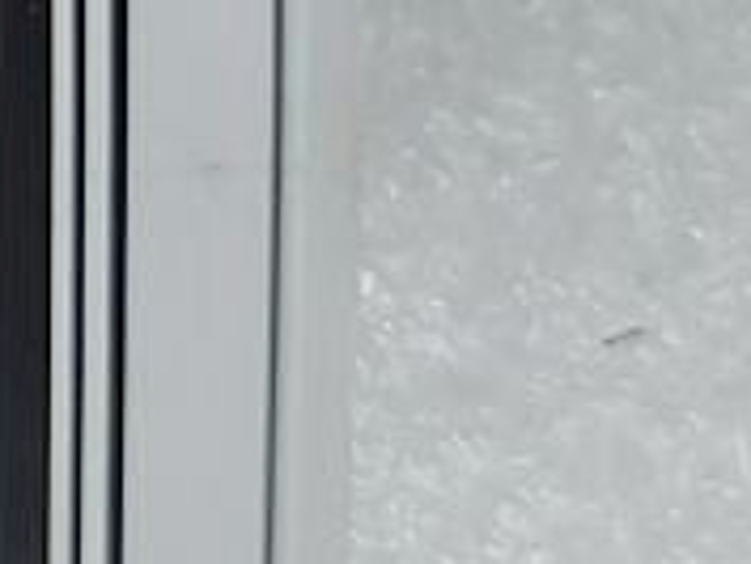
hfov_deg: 9.7
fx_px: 4081
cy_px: -950
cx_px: -842
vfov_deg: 7.3
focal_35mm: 188
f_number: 1.8
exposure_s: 1/50
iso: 64
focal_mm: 5.23
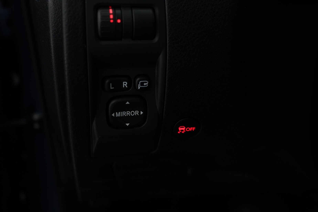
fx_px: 300
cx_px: 159
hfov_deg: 55.8
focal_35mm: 34
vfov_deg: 38.9
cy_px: 106
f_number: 4
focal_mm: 34
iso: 4000
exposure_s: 1/60
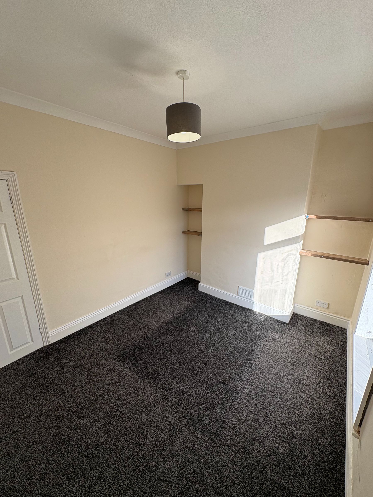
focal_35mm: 14
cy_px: 248
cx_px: 186
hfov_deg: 85.7
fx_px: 201
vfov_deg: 102.1
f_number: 2.2
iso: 40
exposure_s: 1/214
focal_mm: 2.22
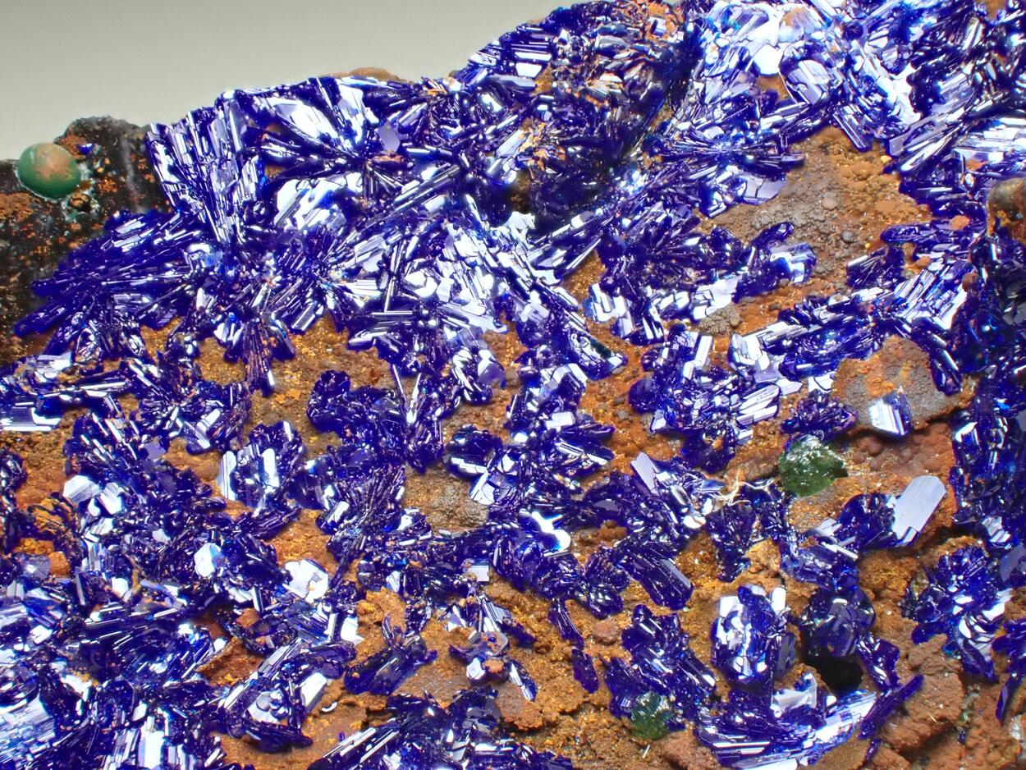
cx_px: 513
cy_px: 385
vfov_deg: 14.8
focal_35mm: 100
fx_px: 2965
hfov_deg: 19.6
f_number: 6.3
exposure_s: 1/400
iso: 500
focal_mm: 18
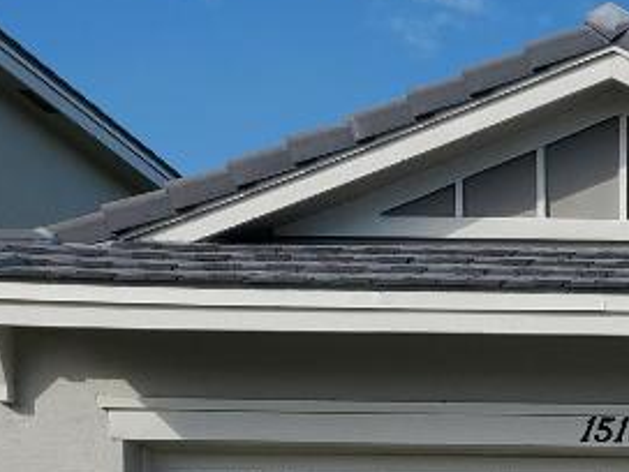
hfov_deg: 16.9
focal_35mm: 98
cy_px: 817
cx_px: 1094
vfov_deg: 13.7
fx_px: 1781
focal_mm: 4.3
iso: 50
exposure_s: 1/1490
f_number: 2.4
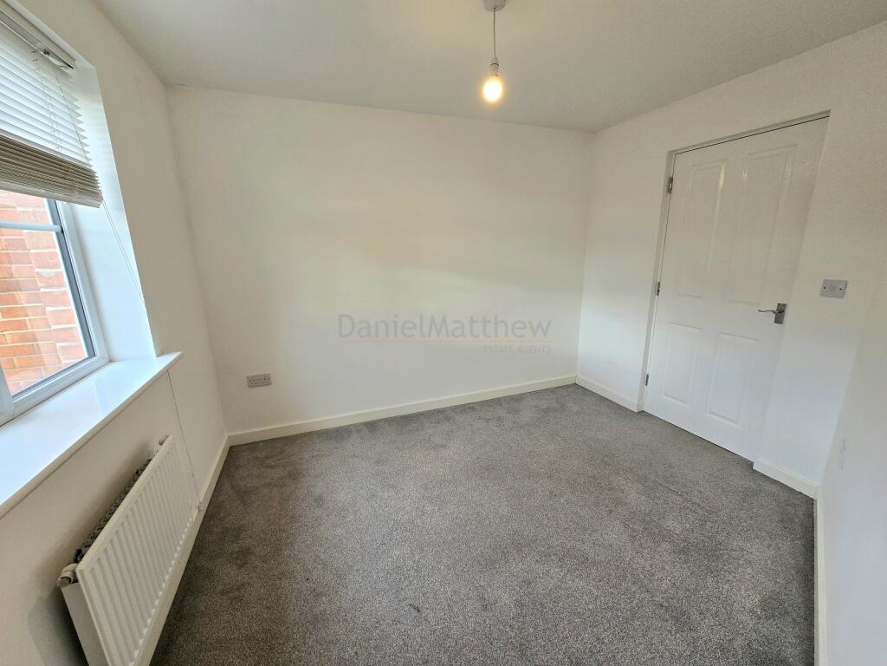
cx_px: 444
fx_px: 333
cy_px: 333
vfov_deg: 89.9
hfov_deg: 106.2
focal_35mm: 13
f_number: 2.2
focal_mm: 2.2
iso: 80
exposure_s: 1/120
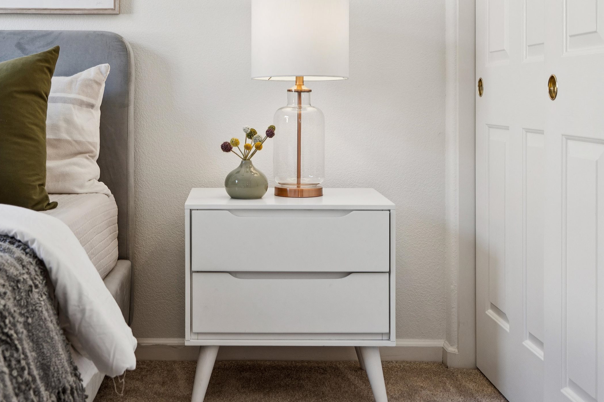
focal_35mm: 51
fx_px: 856
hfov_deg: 38.6
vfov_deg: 26.3
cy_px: 123
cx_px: 221
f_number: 5.6
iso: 500
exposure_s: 1/100
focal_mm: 35
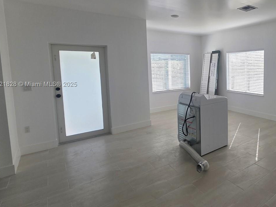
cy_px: 85
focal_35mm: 22
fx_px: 175
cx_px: 217
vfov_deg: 60.7
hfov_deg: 69.6
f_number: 1.9
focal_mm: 2.2
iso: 40
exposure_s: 1/285
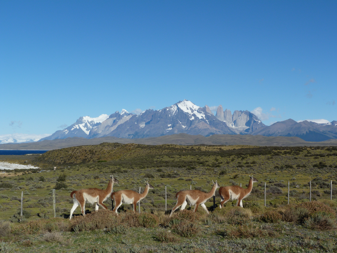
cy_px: 126
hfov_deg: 36.8
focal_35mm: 52
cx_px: 168
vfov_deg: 28.0
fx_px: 506
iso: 80
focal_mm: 9.4
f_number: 5.6
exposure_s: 1/500
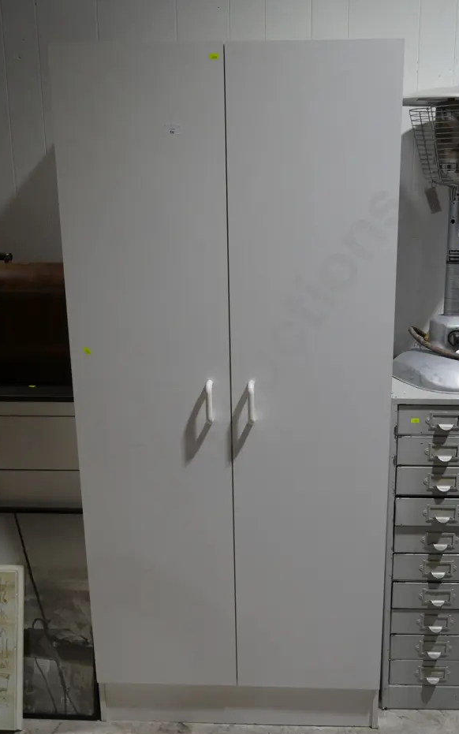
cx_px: 268
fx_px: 700
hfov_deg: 36.2
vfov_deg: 55.3
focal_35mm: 35
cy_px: 366
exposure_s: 1/100
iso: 200
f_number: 3.6
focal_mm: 15
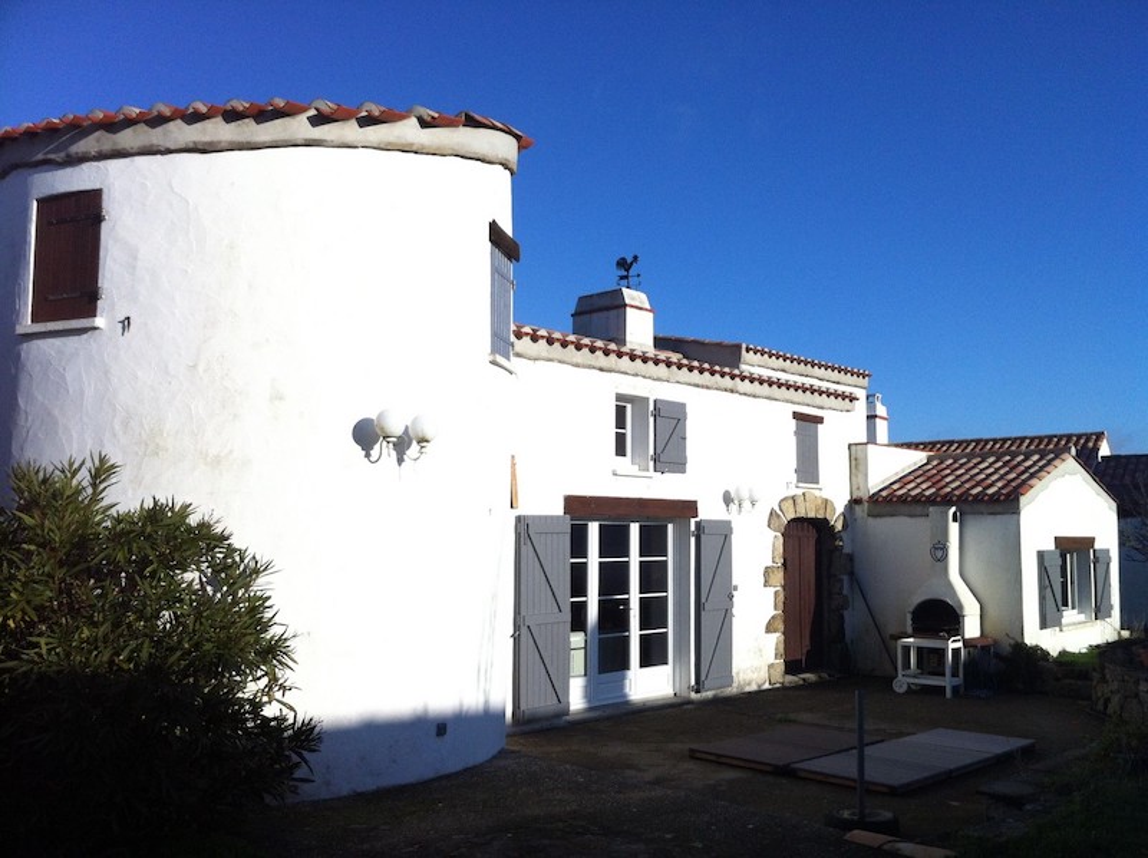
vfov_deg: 40.6
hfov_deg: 52.7
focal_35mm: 35
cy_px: 429
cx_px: 574
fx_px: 1159
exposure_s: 1/3352
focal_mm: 3.85
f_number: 2.8
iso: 100
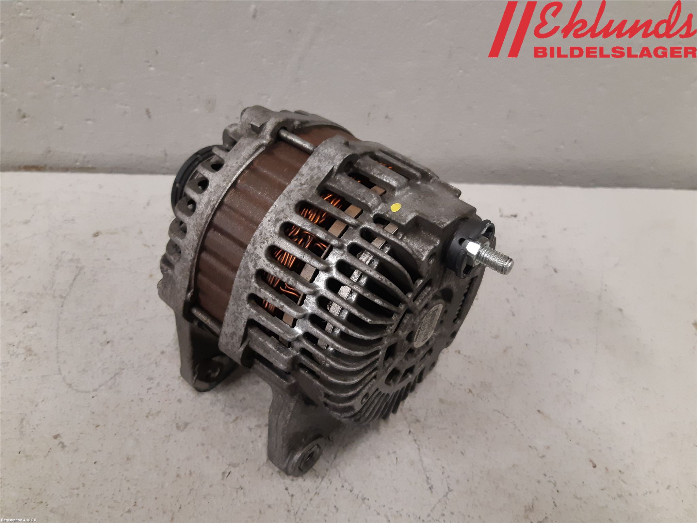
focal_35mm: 26
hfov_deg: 67.3
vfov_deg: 53.1
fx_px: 524
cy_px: 262
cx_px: 348
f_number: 1.7
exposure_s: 1/50
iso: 200
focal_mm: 3.93
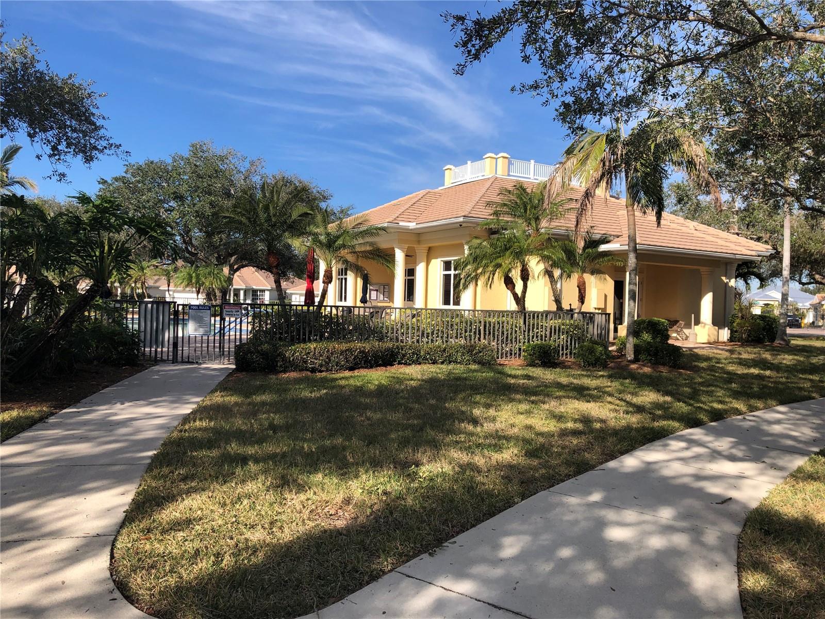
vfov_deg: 49.7
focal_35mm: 28
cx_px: 412
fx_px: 667
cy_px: 310
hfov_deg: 63.4
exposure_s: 1/1675
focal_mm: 4
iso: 20
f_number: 1.8
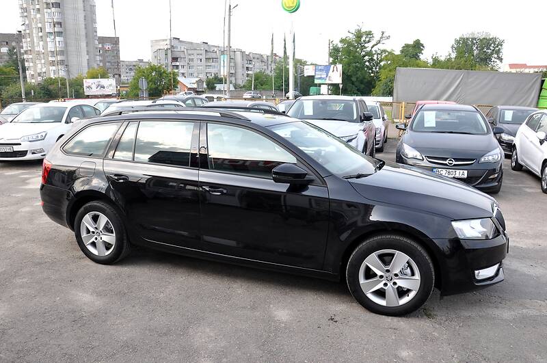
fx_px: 410
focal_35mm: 27
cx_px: 274
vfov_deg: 47.8
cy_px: 182
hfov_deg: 67.5
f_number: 8
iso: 500
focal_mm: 18
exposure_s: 1/250
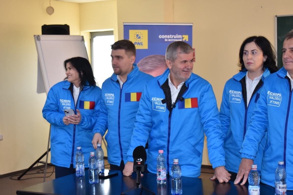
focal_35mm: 60
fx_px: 488
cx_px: 146
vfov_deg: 22.6
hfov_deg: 33.4
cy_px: 98
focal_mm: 40
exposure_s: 1/125
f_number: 5.6
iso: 720
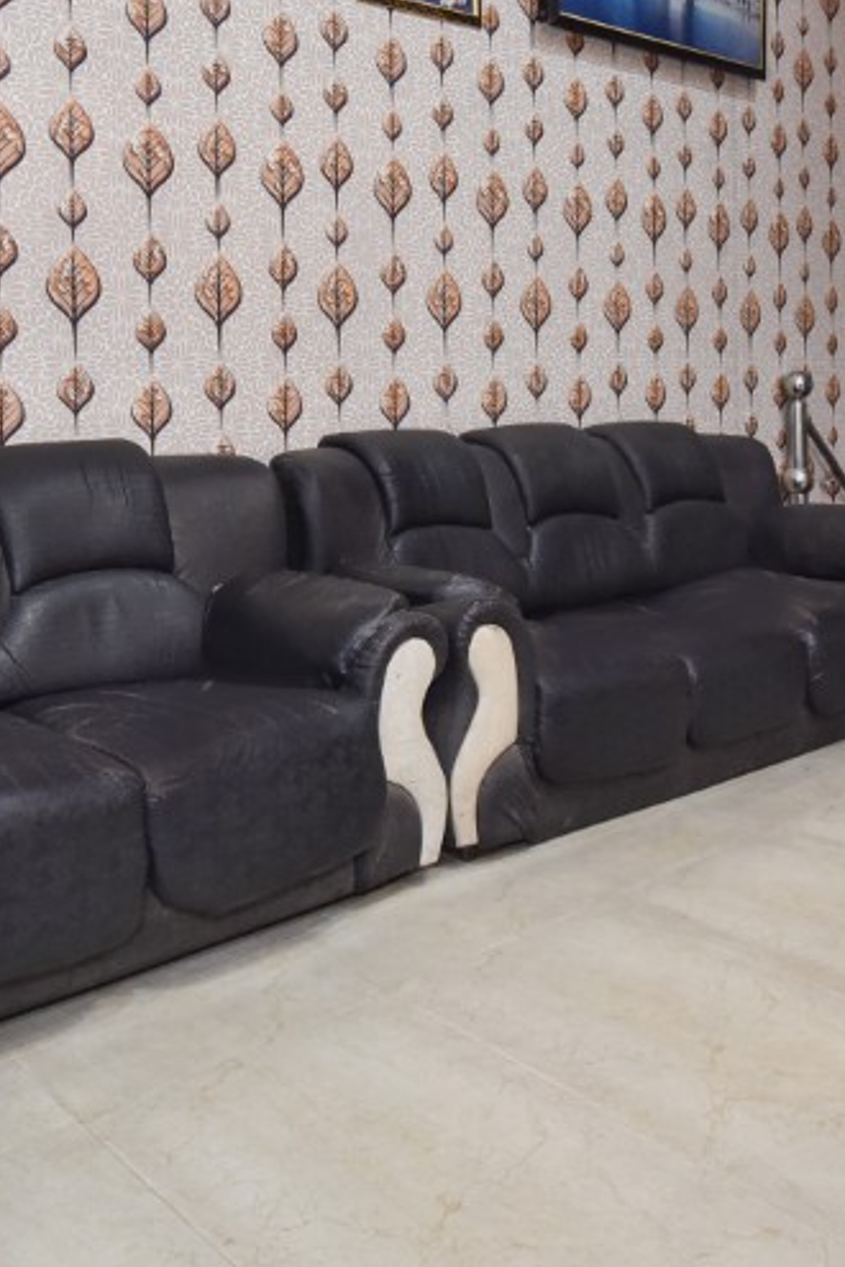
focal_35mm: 35
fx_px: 1232
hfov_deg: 37.9
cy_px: 390
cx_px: 414
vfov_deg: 53.0
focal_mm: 16
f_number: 7.1
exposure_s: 1/50
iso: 2000
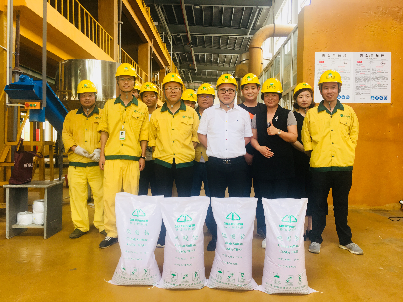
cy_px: 151
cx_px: 202
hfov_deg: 61.7
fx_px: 338
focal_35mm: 29
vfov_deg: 48.2
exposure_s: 1/100
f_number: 2.2
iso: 40
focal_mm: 4.15
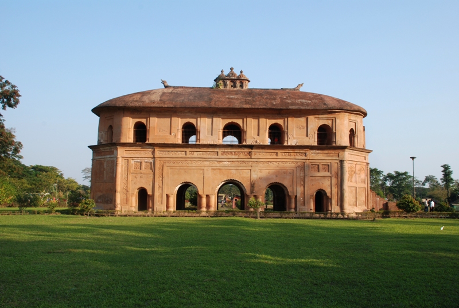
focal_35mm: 33
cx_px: 230
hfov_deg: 57.2
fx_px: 421
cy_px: 154
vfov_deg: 40.1
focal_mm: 22
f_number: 11
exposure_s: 1/100
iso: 200
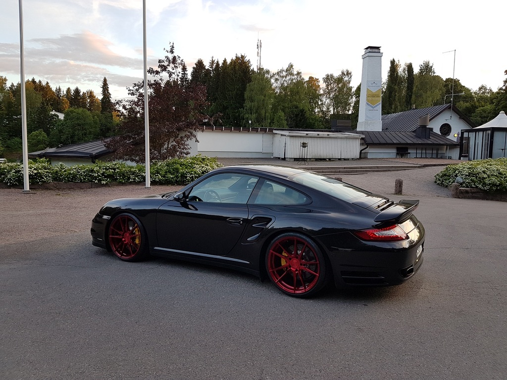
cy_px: 190
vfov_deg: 53.1
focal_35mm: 26
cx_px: 254
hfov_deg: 67.3
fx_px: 381
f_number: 1.7
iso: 40
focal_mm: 4.2
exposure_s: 1/101
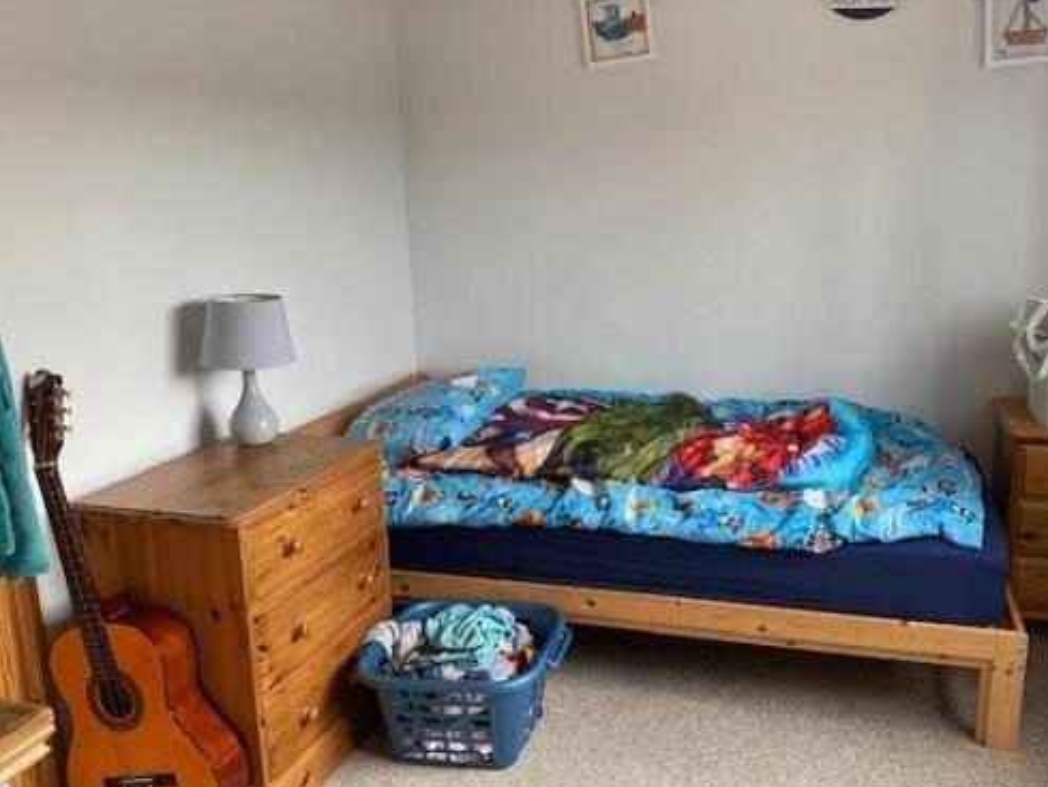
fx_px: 939
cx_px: 623
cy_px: 394
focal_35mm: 31
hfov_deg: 57.9
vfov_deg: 45.5
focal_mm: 4.25
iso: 50
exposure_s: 1/122
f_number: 1.8
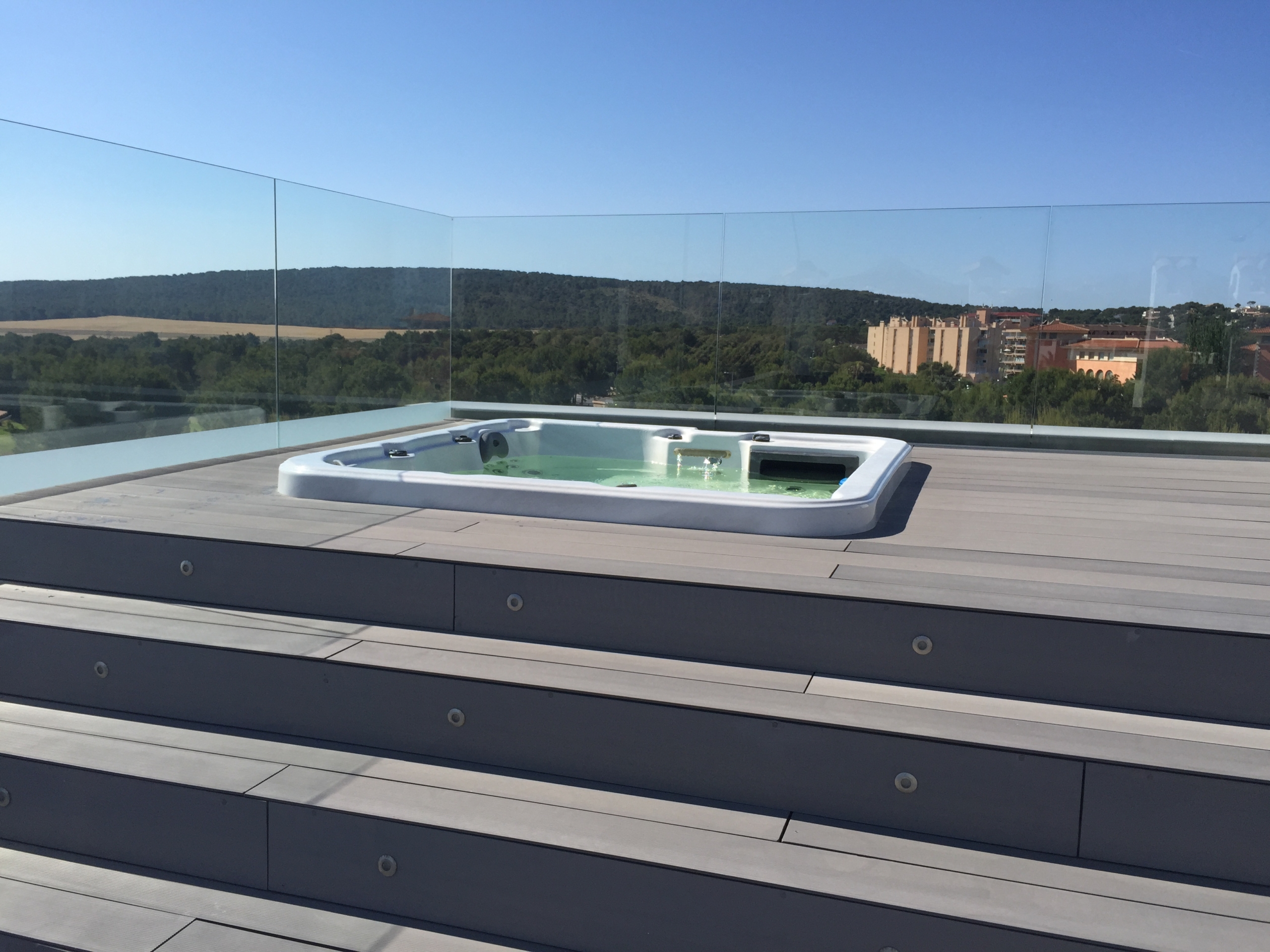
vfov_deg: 48.2
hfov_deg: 61.7
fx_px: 1064
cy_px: 476
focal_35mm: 29
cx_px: 635
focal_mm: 4.15
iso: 32
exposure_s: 1/2639
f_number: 2.2
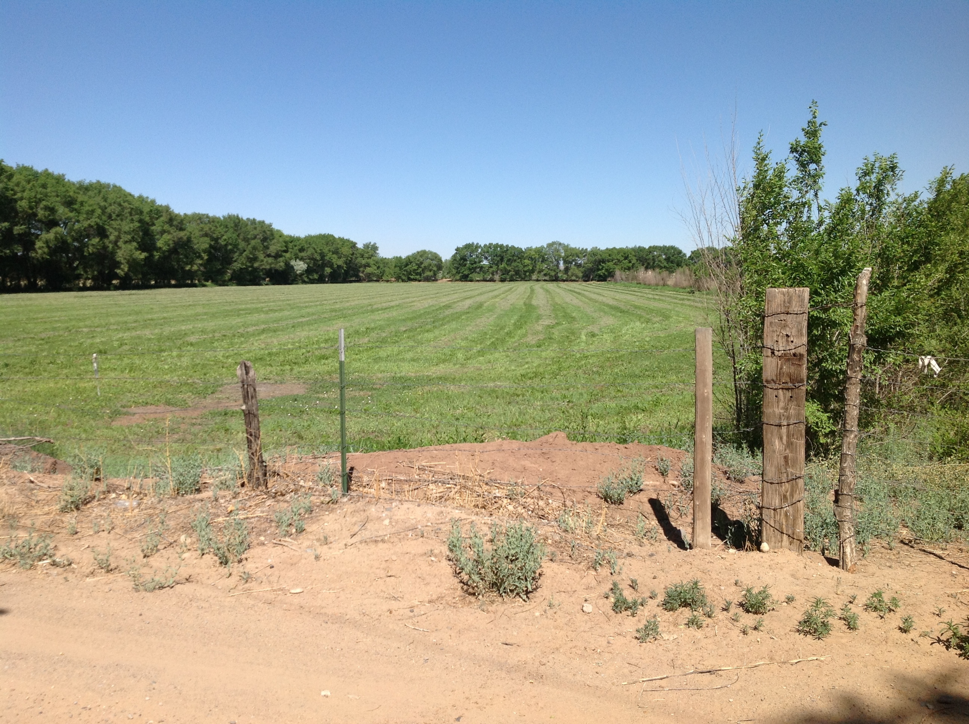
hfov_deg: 52.7
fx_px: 978
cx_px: 484
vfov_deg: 40.6
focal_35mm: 35
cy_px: 362
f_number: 2.4
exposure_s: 1/1890
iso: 50
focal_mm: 4.28
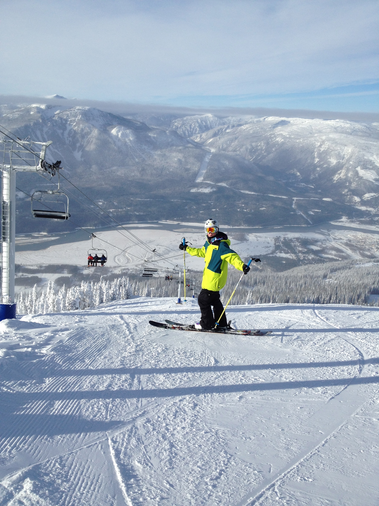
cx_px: 190
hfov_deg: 40.7
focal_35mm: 35
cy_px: 253
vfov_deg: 52.6
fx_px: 511
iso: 64
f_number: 2.4
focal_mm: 4.28
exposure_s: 1/2907
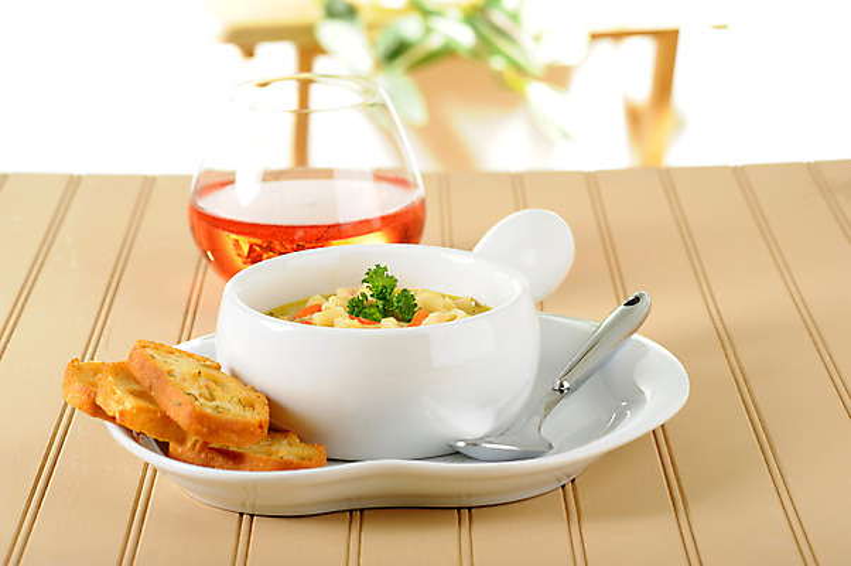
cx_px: 426
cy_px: 283
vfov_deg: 13.0
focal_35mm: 105
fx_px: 2479
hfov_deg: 19.5
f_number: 9
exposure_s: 1/200
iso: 200
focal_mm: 105
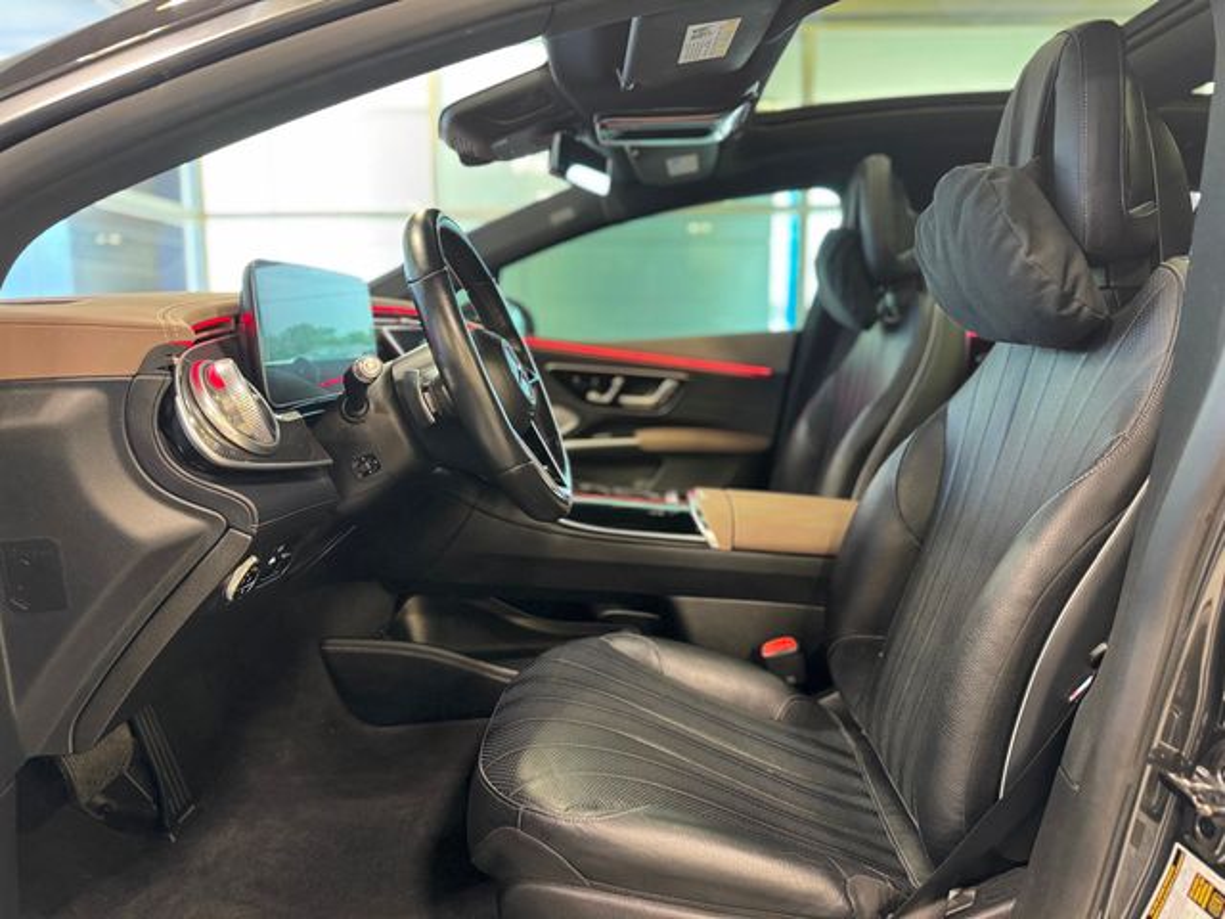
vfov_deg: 56.8
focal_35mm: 24
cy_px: 460
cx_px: 612
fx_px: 849
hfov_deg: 71.6
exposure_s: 1/60
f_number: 1.78
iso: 500
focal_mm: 6.76
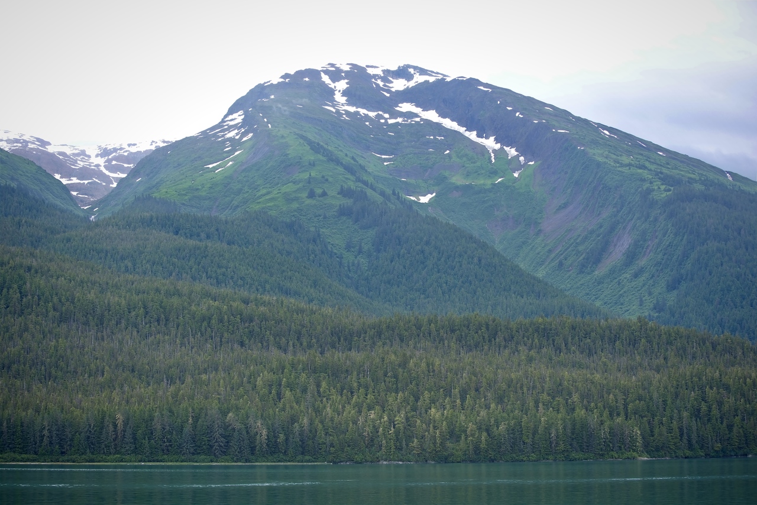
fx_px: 1472
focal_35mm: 70
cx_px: 378
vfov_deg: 19.5
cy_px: 252
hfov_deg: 28.8
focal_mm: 70
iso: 100
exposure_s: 1/160
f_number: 6.3
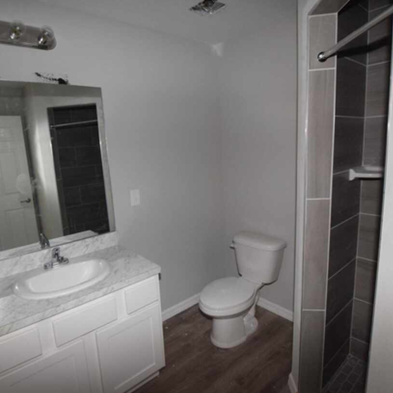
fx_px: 257
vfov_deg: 74.8
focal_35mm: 20
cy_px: 196
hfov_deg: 74.6
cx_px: 177
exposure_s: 1/60
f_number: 8
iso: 1600
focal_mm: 10
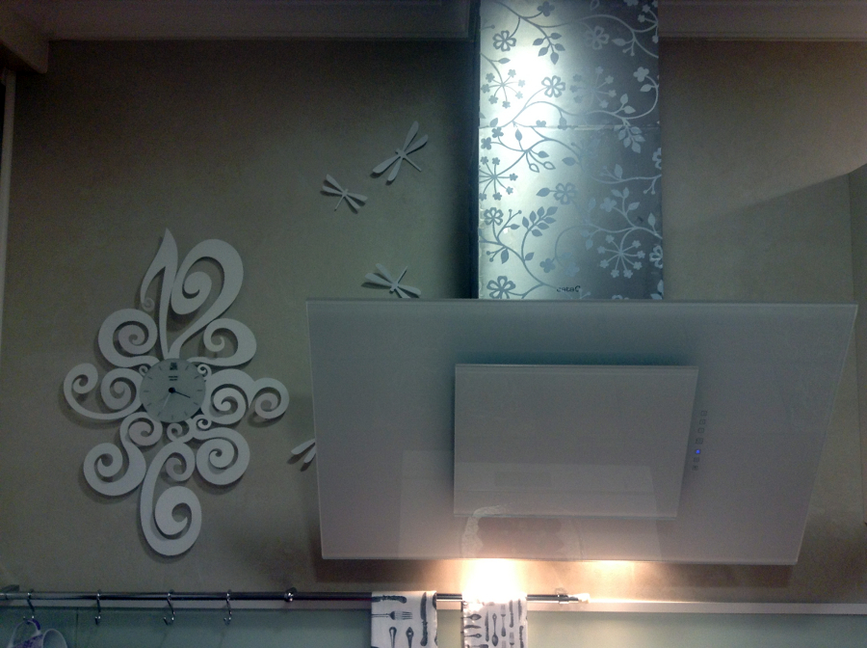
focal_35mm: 33
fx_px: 825
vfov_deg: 42.8
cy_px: 324
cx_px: 434
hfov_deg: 55.4
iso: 50
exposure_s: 1/24
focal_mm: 3.3
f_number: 2.4
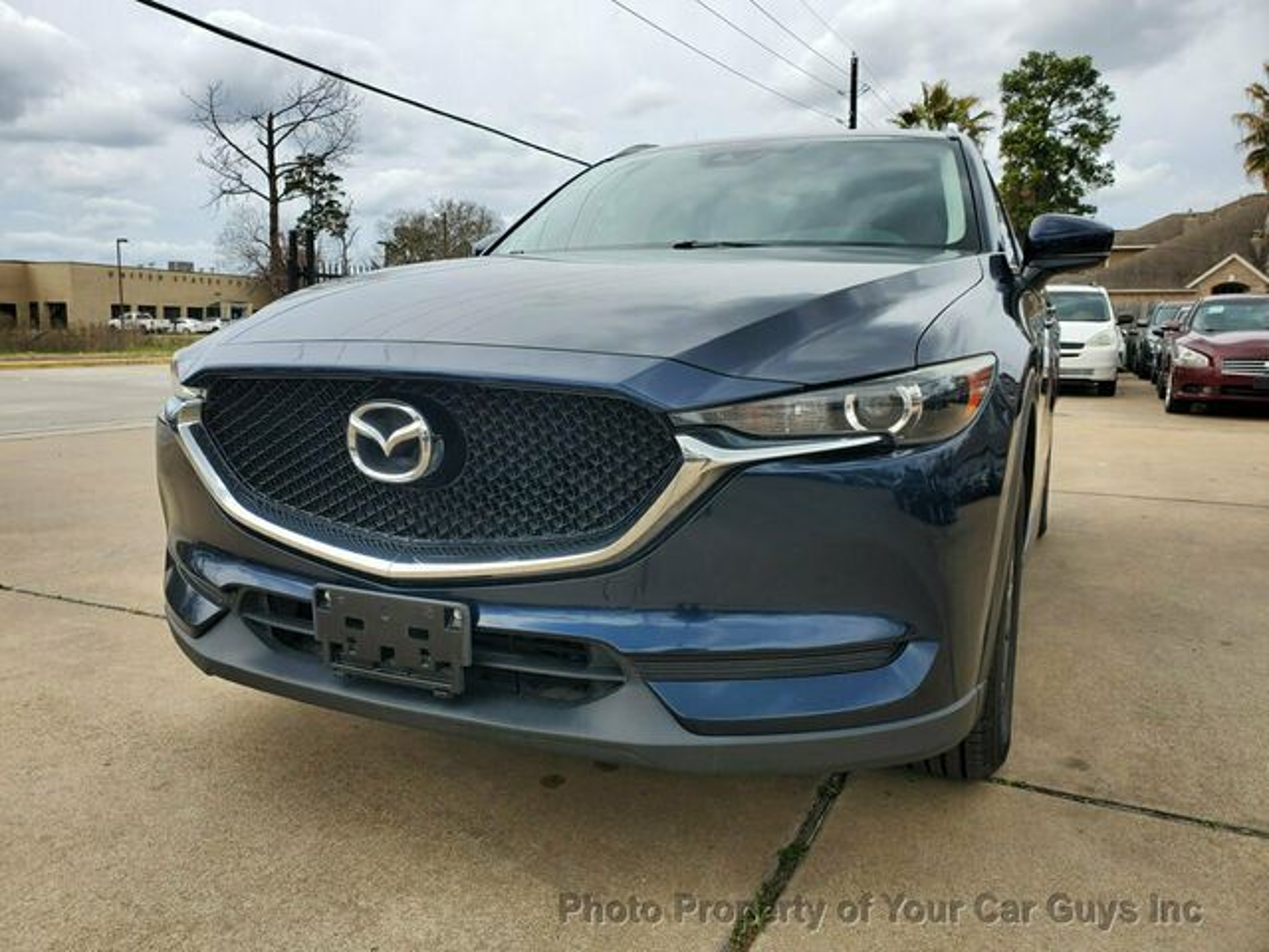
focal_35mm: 26
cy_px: 476
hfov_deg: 67.3
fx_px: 953
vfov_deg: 53.1
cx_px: 634
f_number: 2.4
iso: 50
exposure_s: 1/786
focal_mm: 4.3
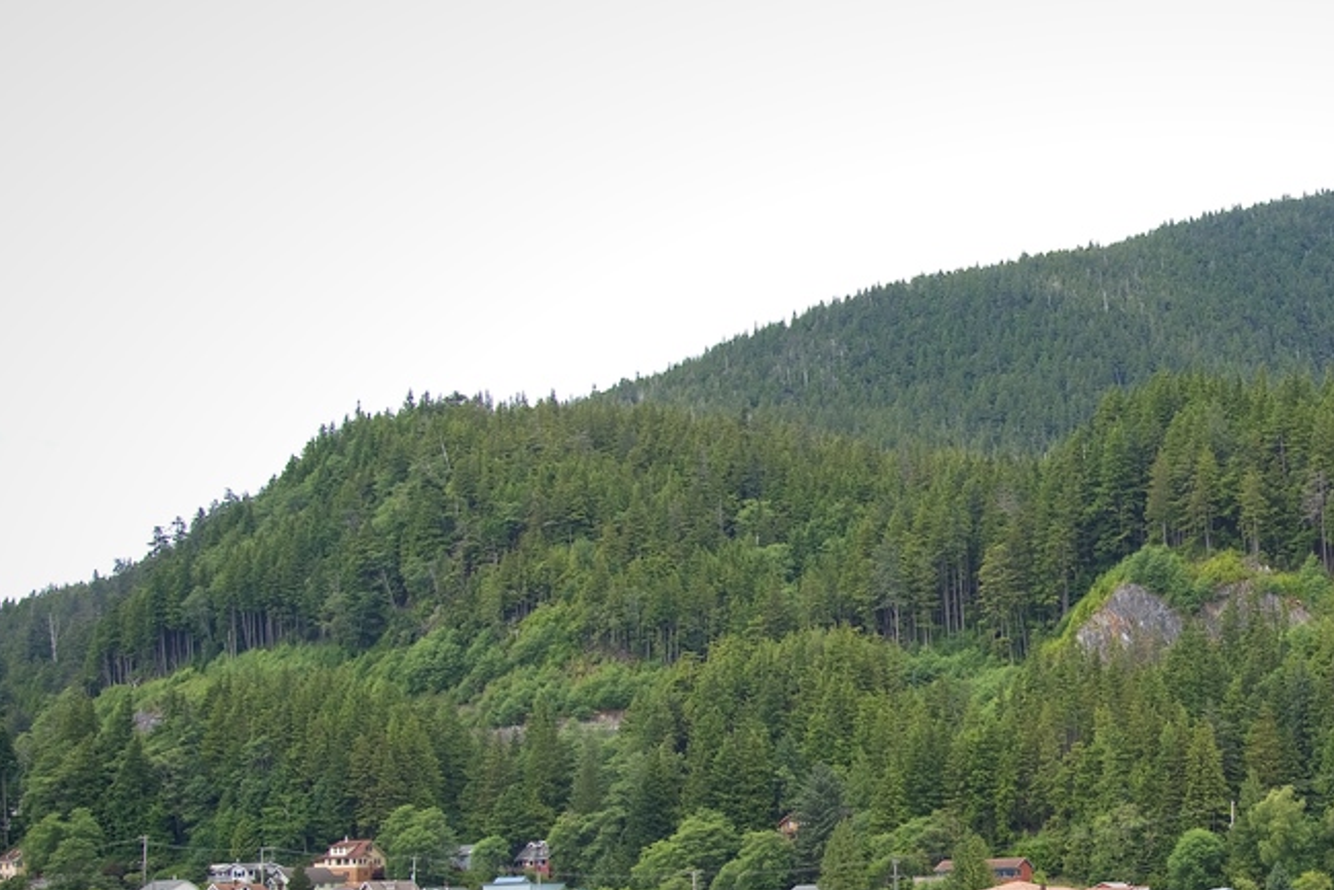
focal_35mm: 69
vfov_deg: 19.5
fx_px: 2557
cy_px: 758
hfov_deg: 28.2
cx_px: 1194
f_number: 5.6
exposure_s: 1/125
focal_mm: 35
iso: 100
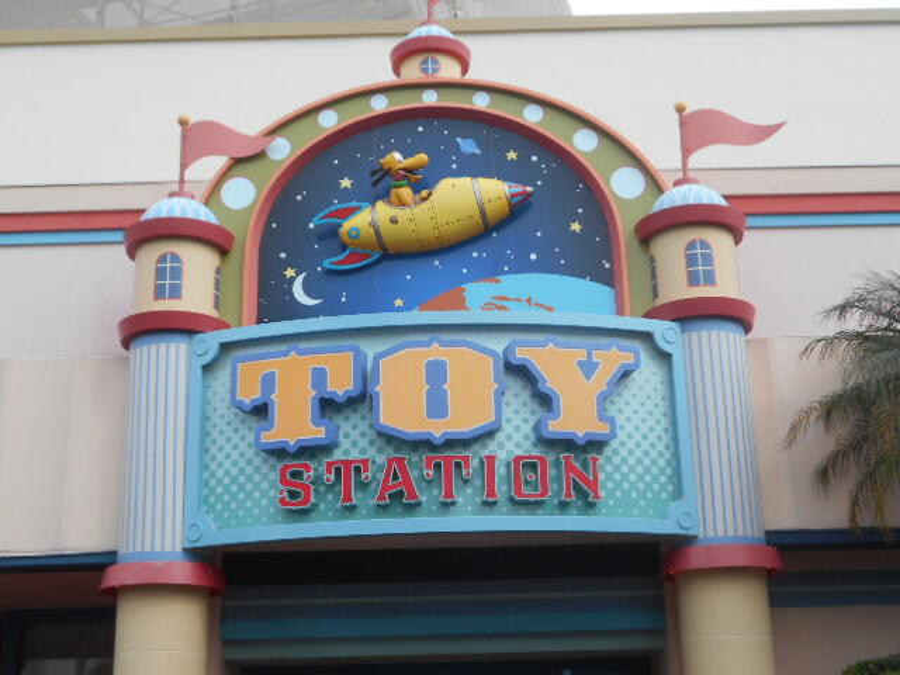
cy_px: 338
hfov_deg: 38.2
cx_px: 450
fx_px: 1300
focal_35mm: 50
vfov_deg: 29.1
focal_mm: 8.8
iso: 80
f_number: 4.5
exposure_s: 1/320
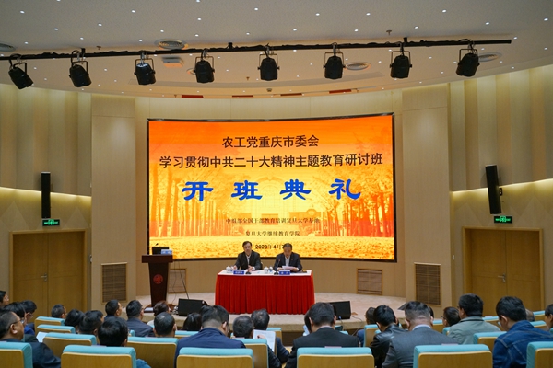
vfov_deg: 45.0
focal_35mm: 29
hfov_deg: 63.7
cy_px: 184
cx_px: 276
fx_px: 445
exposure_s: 1/250
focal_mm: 29
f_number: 5.6
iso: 2500
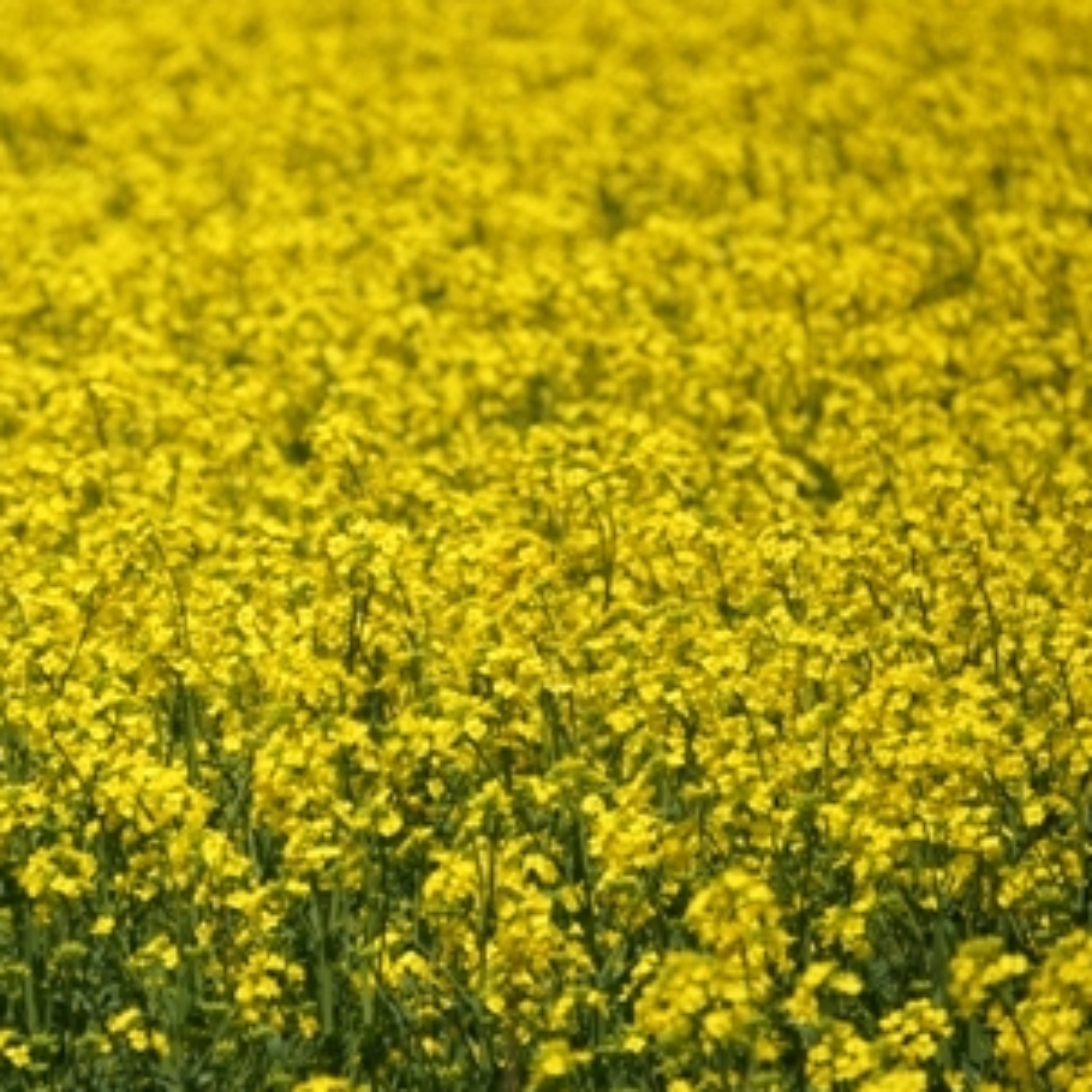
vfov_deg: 2.8
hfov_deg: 2.8
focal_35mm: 631
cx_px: 195
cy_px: 560
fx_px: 22521
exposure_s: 1/1000
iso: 100
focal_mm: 300
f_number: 5.6
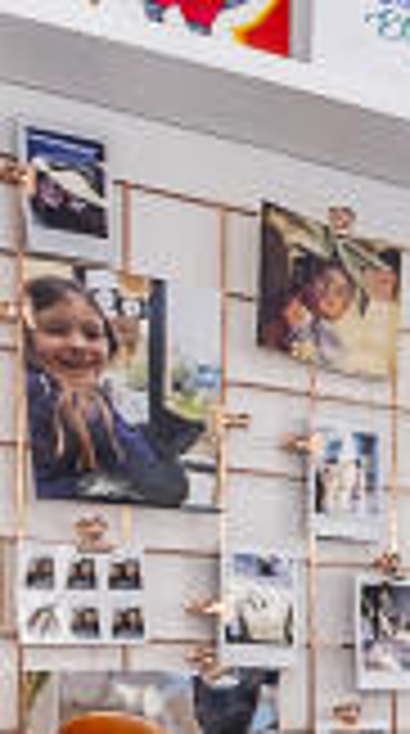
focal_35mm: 99
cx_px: 1946
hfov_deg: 6.7
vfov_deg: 21.0
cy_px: 709
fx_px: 1924
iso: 250
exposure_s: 1/30
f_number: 5.6
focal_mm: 10
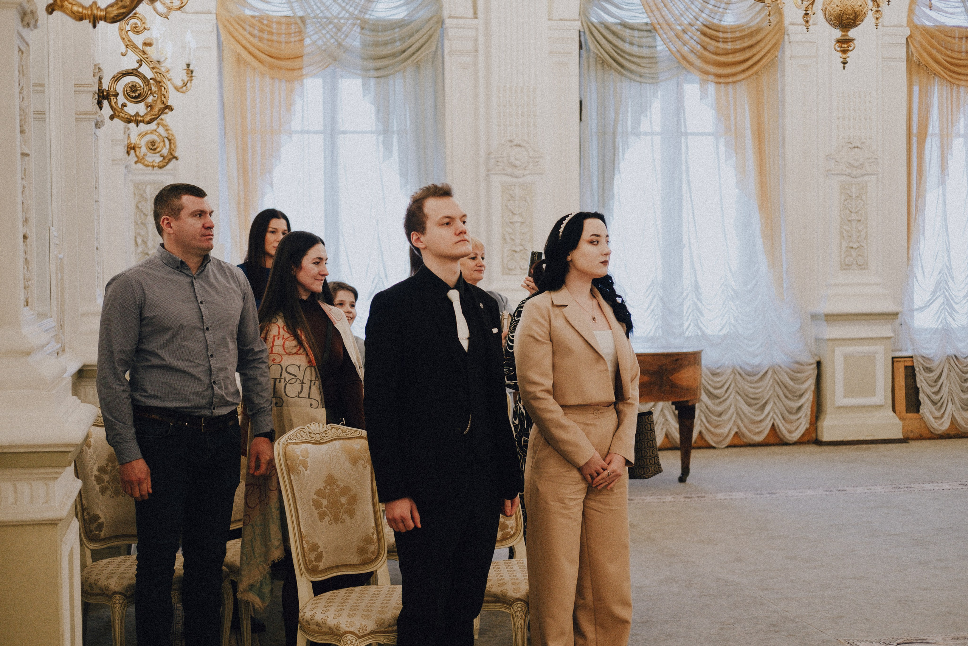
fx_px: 1425
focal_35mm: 53
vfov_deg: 25.5
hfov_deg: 37.5
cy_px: 323
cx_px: 484
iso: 1000
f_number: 2.2
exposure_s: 1/125
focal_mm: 35
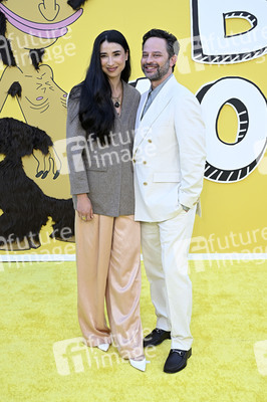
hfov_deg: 29.2
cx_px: 134
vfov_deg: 42.8
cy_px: 201
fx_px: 513
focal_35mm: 46
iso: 800
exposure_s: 1/200
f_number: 6.3
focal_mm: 46
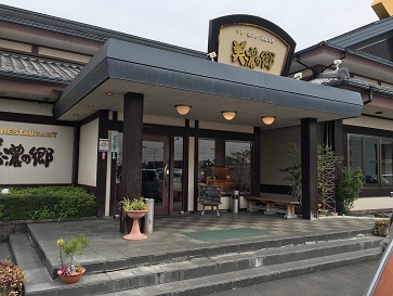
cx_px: 196
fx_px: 330
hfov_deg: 61.6
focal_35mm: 29
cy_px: 148
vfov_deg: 48.3
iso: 25
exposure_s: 1/646
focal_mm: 4.15
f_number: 2.2
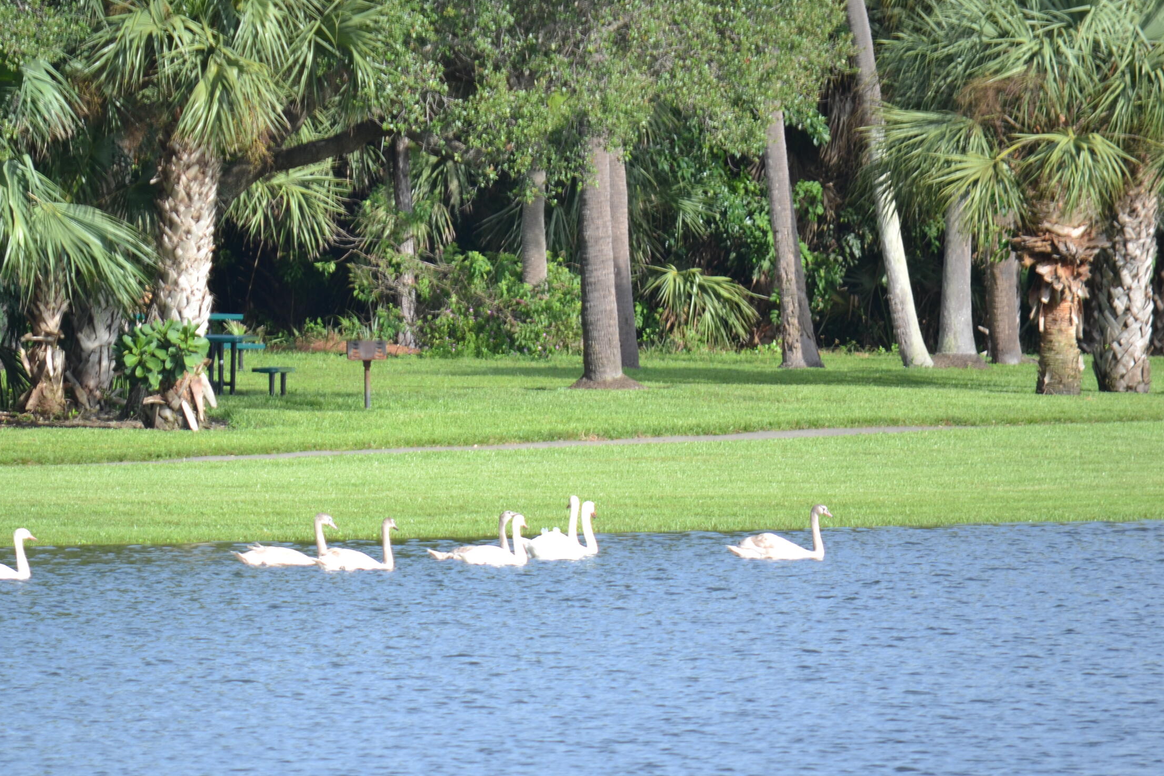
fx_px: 19689
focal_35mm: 609
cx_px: 381
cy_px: 448
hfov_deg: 3.4
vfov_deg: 2.3
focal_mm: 300
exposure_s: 1/160
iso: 100
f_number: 5.6
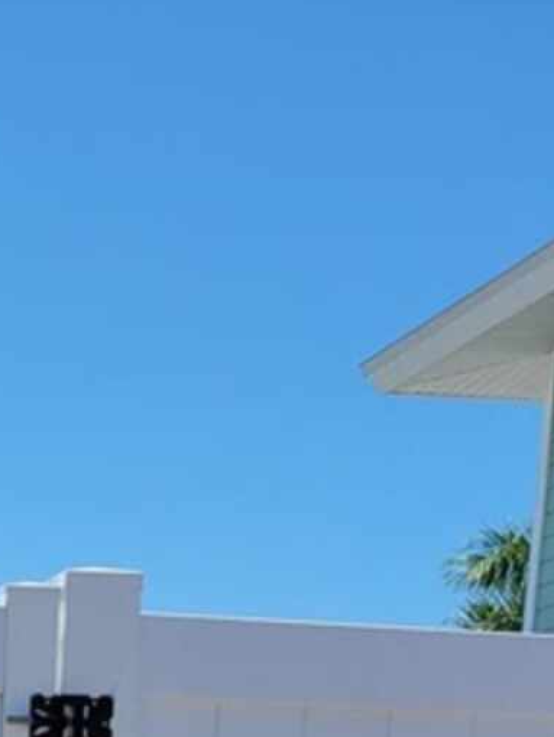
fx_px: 1855
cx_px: -159
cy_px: 1202
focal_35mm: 87
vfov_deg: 18.9
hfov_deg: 16.1
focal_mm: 5.4
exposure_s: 1/2882
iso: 40
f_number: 1.8
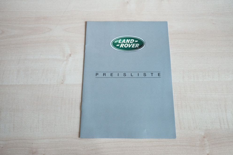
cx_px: 116
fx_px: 233
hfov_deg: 53.2
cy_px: 78
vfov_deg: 36.8
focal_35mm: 36
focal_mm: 24.3
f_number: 5.6
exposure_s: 1/800
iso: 6400
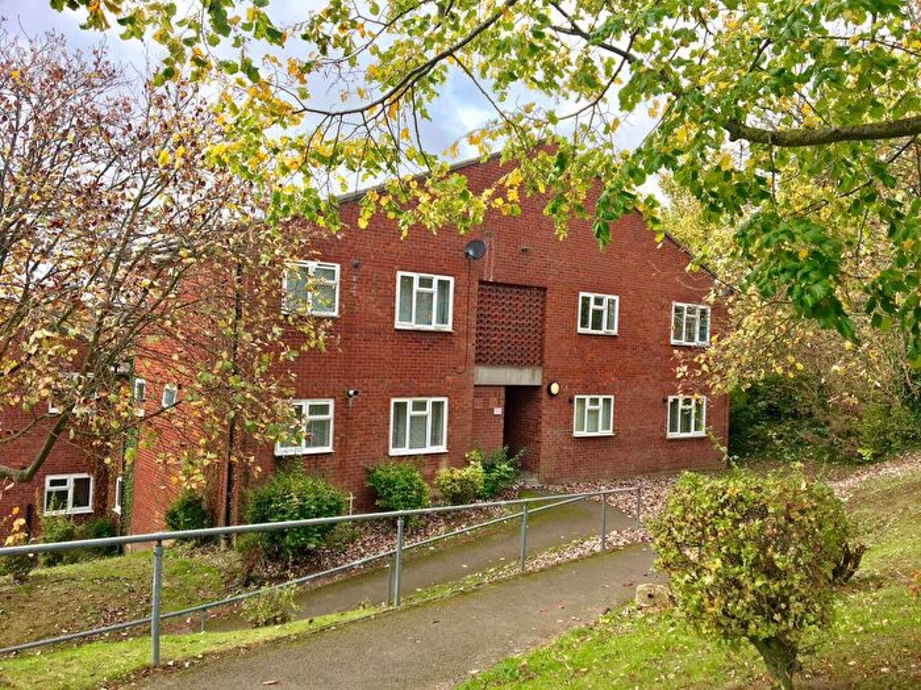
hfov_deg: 61.7
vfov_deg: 48.2
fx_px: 772
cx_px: 460
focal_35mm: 29
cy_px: 345
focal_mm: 4.15
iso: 25
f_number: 2.2
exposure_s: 1/499
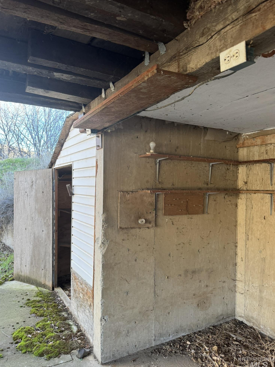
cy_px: 187
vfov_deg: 69.4
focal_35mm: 25
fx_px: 265
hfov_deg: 54.9
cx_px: 138
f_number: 1.78
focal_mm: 6.76
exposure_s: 1/121
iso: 160
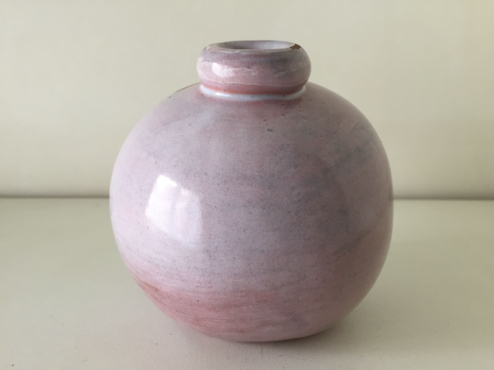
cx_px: 247
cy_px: 185
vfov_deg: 48.2
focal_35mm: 29
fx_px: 414
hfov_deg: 61.7
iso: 80
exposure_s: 1/33
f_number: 2.2
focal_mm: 4.15
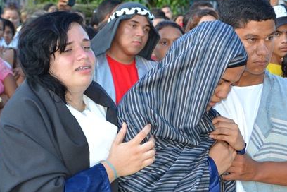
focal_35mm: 106
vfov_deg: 12.9
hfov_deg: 19.2
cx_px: 196
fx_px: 843
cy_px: 118
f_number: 5.3
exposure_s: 1/60
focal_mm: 45
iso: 1800
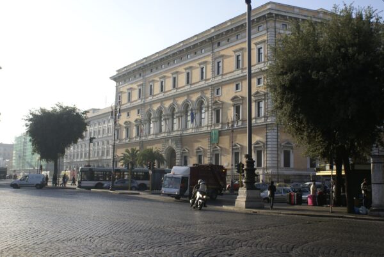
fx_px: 417
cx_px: 192
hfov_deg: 49.5
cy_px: 128
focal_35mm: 39
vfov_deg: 34.3
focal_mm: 26
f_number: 10
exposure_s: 1/100
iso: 100
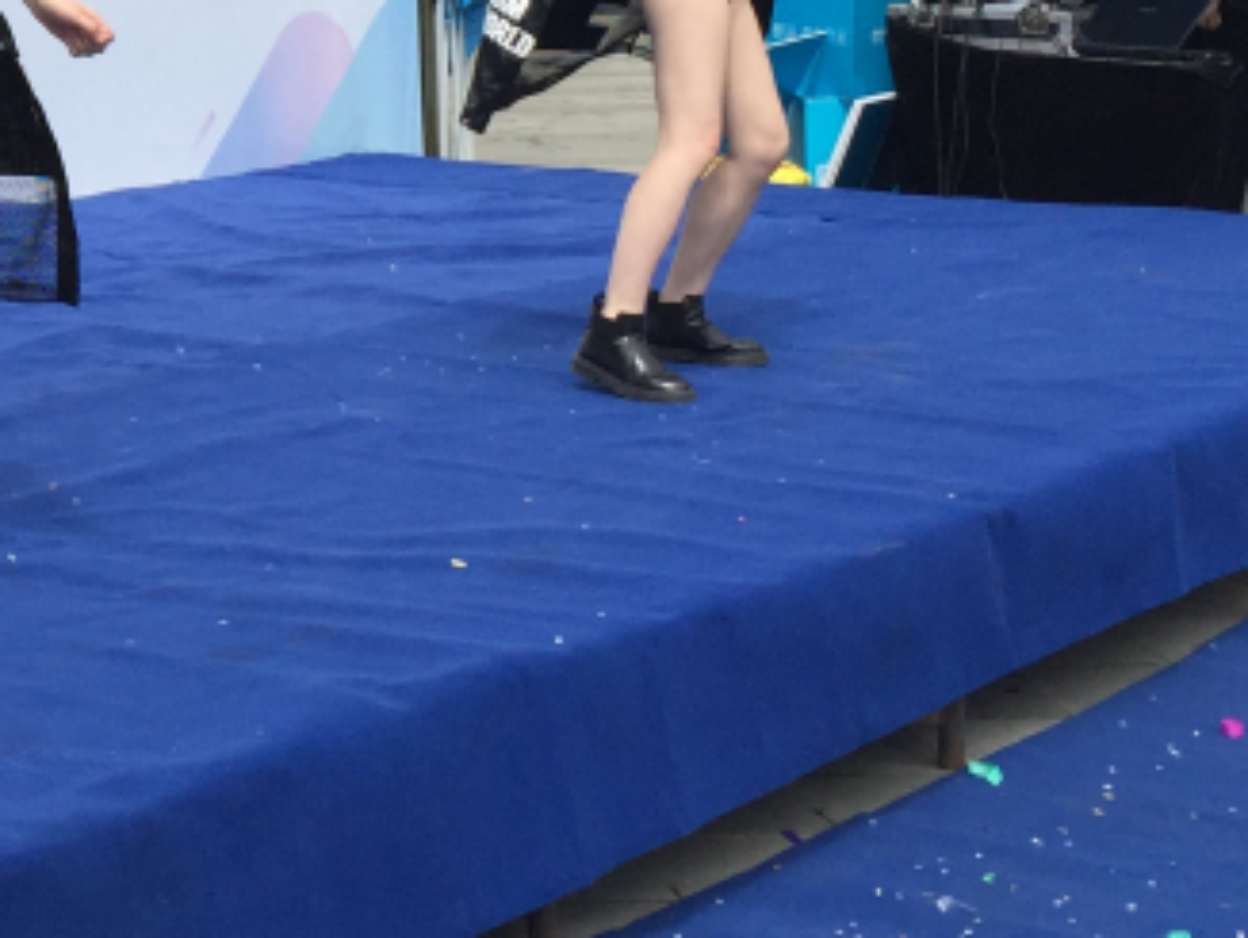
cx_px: -249
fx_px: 3283
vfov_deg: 15.8
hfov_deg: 20.2
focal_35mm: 91
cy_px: -88
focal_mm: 4.15
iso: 32
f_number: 2.2
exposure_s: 1/1980
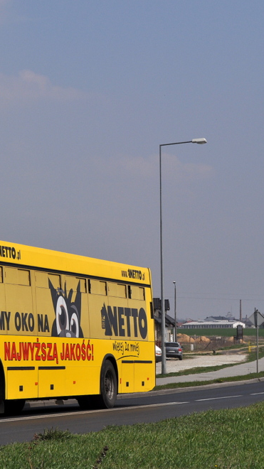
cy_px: 235
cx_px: -79
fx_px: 1629
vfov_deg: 16.4
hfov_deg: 9.1
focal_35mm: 131
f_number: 16
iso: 200
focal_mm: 55
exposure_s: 1/1000
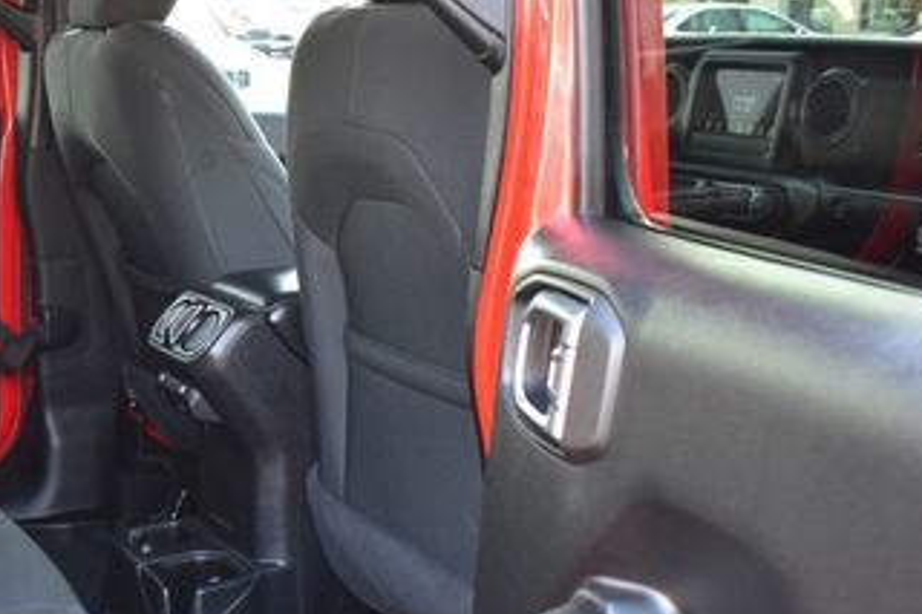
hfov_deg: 32.5
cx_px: 182
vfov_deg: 22.6
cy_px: 334
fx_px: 1536
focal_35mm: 60
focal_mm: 20
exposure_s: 1/15
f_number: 6.3
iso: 1100
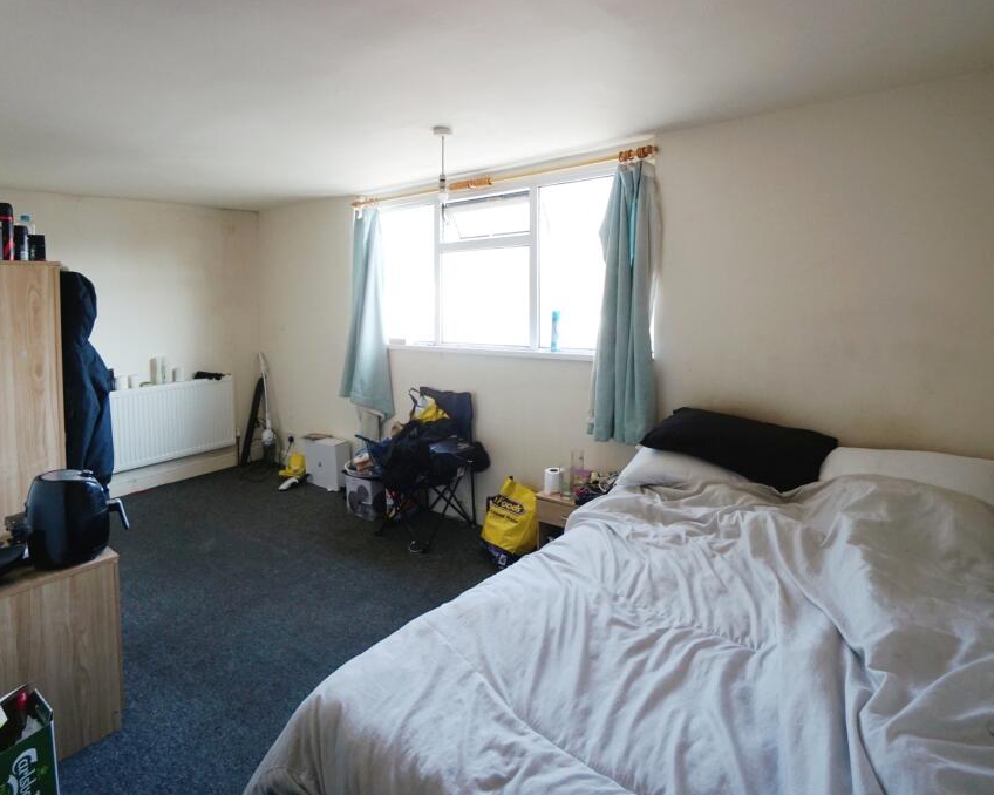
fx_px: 500
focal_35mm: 17
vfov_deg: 77.0
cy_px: 397
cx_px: 551
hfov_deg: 89.3
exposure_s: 1/160
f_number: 4
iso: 400
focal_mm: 10
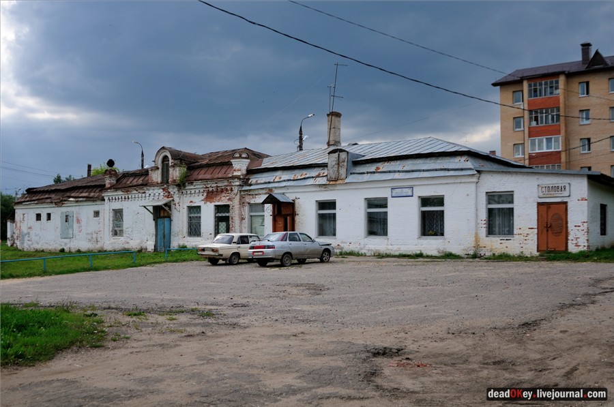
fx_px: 613
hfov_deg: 53.2
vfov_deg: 36.8
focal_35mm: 36
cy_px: 204
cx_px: 307
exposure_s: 1/800
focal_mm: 24
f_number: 5
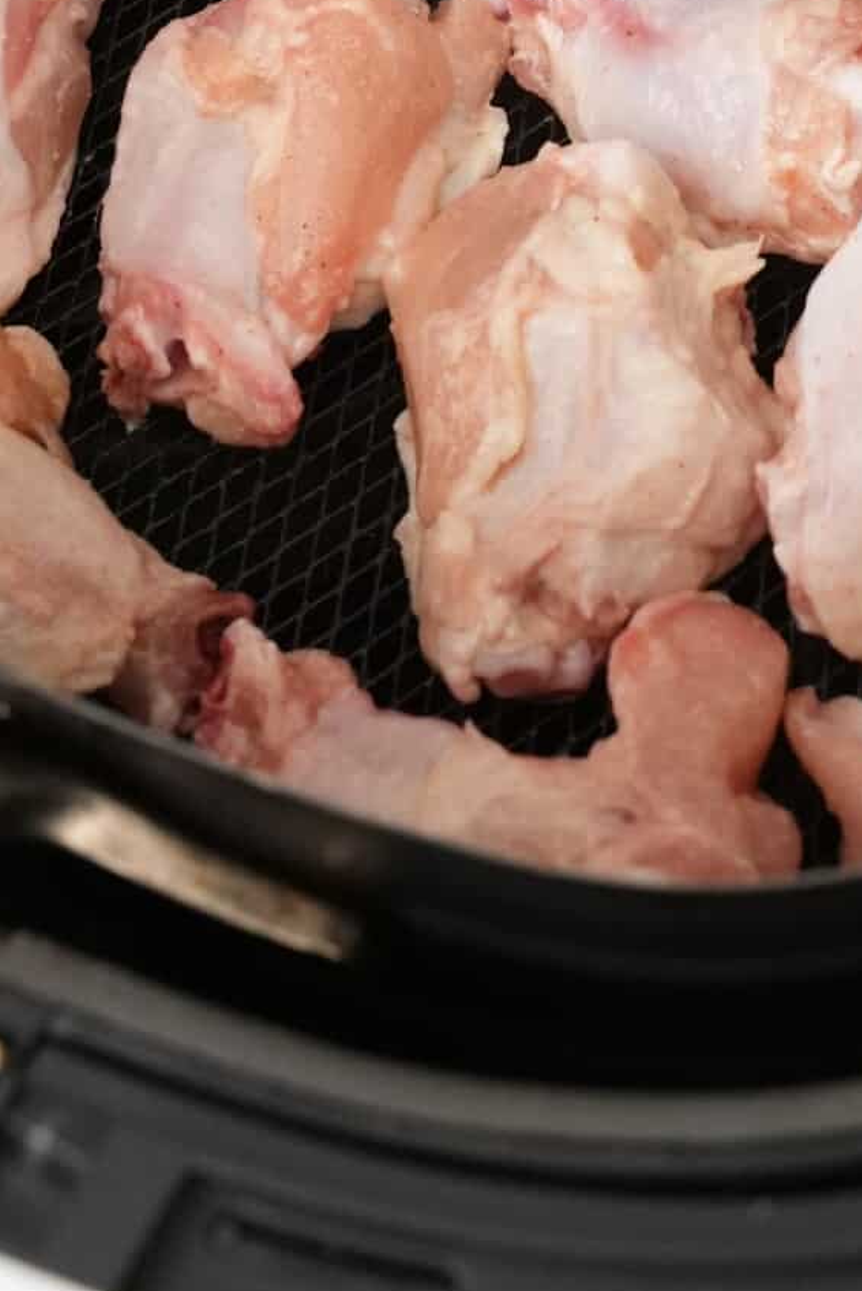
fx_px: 3230
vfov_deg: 21.3
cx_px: 778
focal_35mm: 90
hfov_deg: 15.0
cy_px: -170
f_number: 9
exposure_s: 1/200
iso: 8000
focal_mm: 37
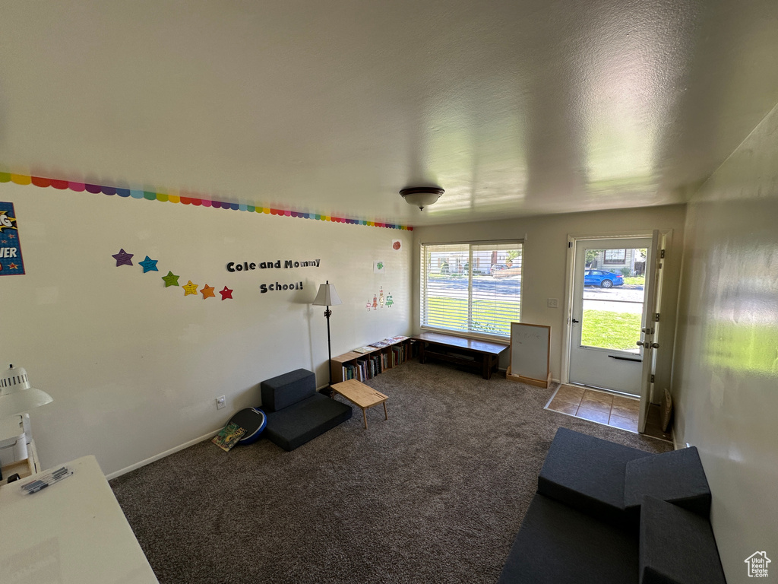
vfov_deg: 85.7
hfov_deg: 102.1
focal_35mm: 14
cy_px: 292
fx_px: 315
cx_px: 389
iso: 64
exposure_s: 1/99
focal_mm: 2.22
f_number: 2.2
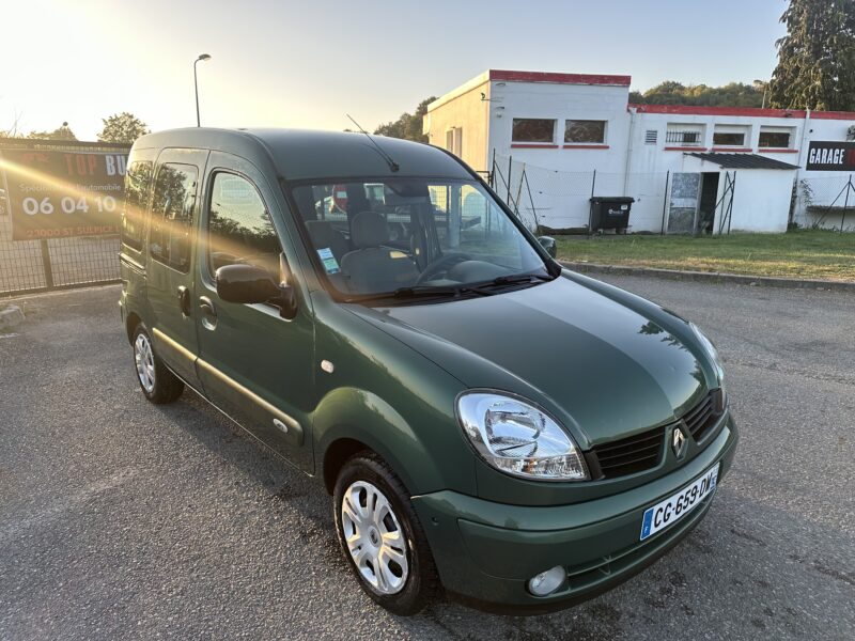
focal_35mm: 24
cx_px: 428
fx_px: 593
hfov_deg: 71.6
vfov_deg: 56.8
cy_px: 320
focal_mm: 6.86
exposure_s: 1/549
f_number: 1.78
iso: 80
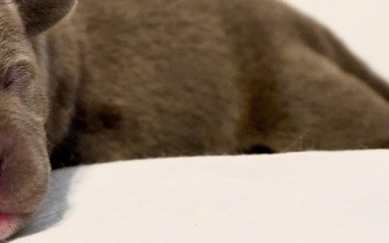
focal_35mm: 167
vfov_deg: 7.8
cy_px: 49
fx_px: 1771
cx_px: 90
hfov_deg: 12.5
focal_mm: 56
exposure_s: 1/160
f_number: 5
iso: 6400
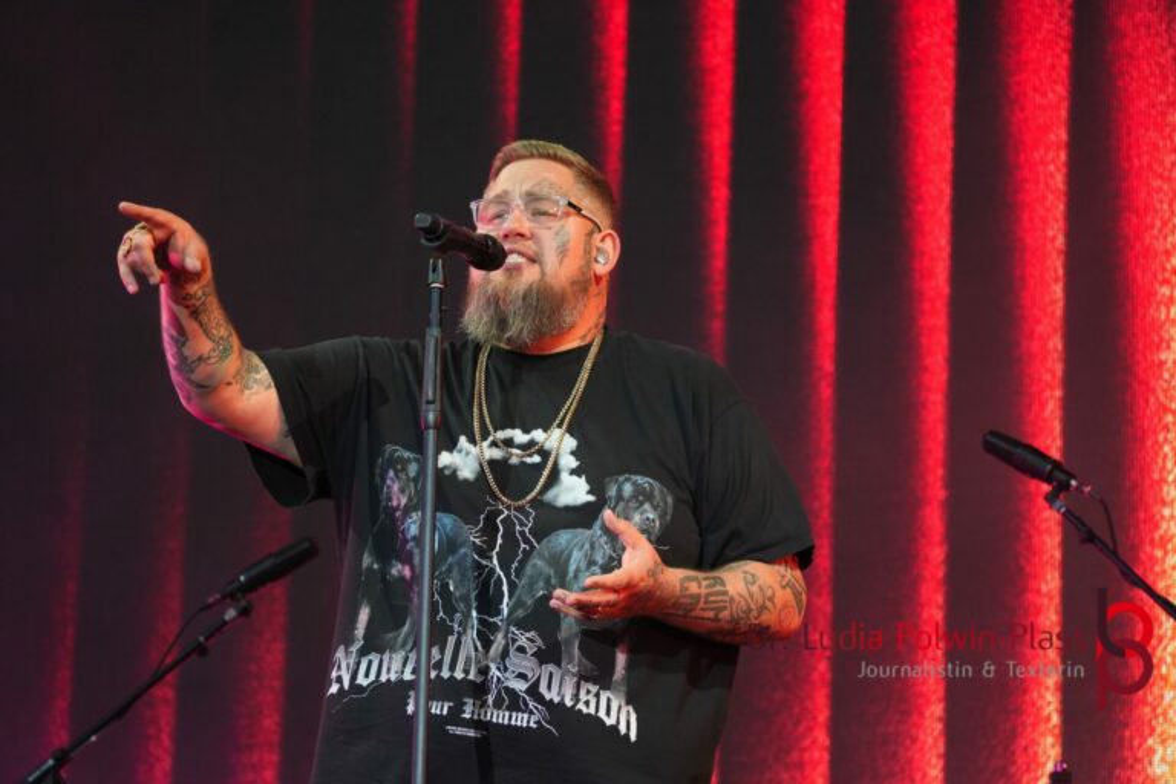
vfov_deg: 6.5
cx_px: 588
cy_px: 392
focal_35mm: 212
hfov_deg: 9.7
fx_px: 6908
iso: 2000
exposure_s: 1/250
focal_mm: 141
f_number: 5.6
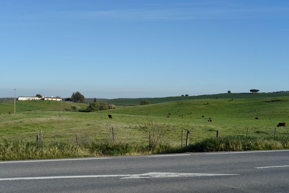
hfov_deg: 39.6
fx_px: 401
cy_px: 96
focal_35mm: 50
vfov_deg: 27.0
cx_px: 144
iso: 100
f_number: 8
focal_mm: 50
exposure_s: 1/640
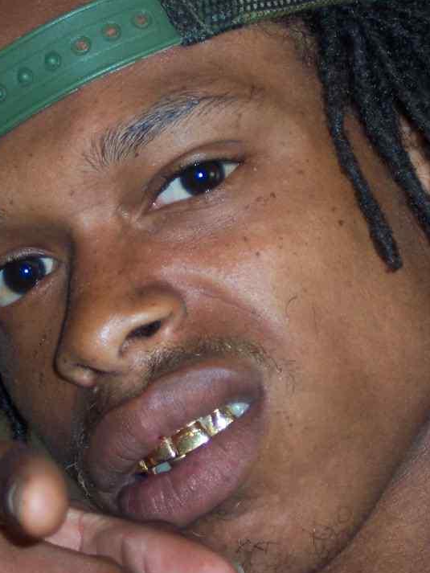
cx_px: 196
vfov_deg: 13.4
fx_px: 2434
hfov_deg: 10.1
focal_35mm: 147
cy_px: 288
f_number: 4.8
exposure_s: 1/90
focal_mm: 21.3
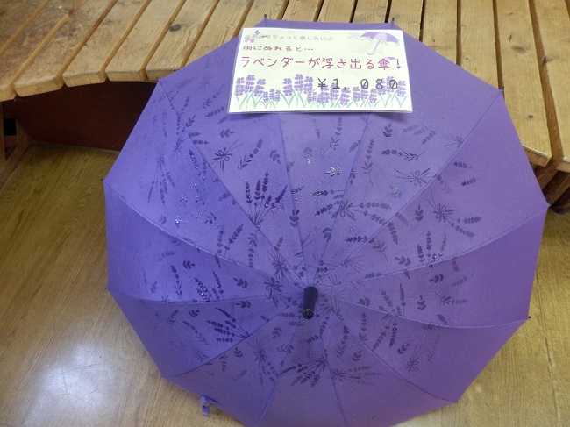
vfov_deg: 54.8
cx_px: 285
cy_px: 214
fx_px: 412
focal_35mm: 25
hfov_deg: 69.4
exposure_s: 1/30
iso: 400
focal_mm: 4.5
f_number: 3
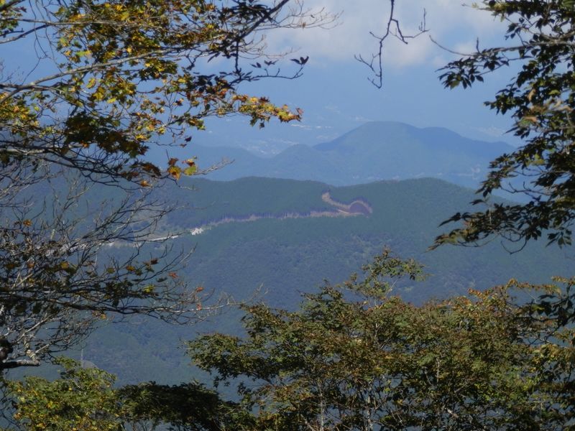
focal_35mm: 106
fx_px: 1761
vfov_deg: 14.0
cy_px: 216
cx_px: 288
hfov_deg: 18.5
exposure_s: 1/500
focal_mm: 19
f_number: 5
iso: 80
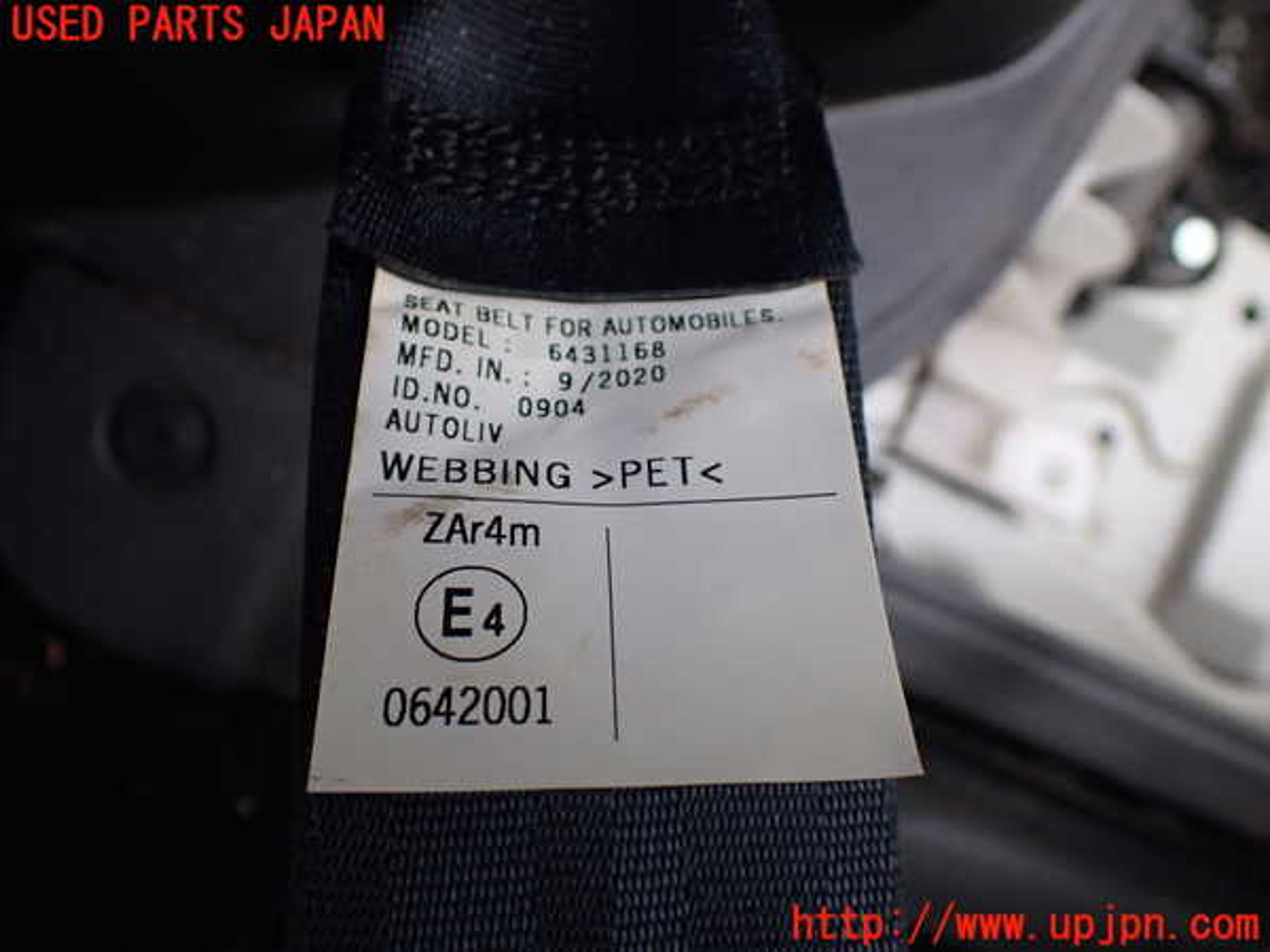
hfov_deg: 60.0
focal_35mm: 30
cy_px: 476
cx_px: 635
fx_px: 1101
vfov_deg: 46.8
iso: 320
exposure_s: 1/125
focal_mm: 5.4
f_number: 2.3
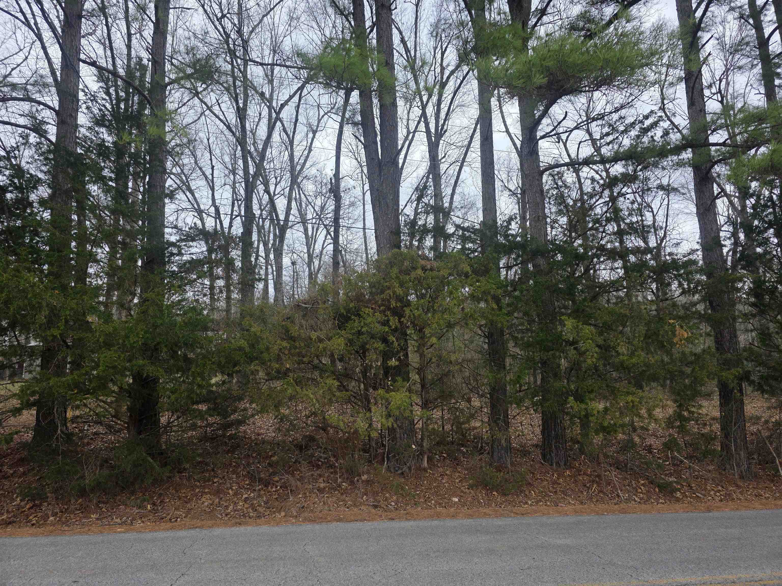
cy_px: 293
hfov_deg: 73.9
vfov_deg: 58.9
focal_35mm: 23
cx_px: 391
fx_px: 520
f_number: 1.7
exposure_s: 1/359
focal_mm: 6.3
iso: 40
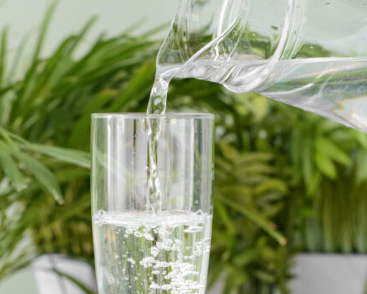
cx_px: 58
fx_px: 1260
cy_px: 179
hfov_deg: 16.4
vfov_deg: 13.3
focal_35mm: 116
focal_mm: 70
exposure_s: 1/100
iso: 500
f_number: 7.1
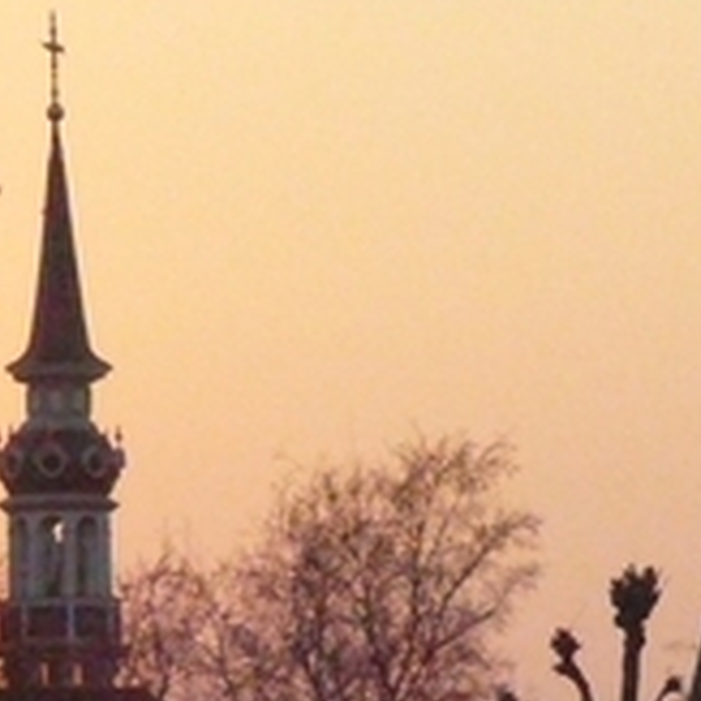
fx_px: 13174
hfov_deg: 3.0
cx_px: -30
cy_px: 645
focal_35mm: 575
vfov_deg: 3.0
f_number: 7.1
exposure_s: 1/800
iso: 800
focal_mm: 26.3
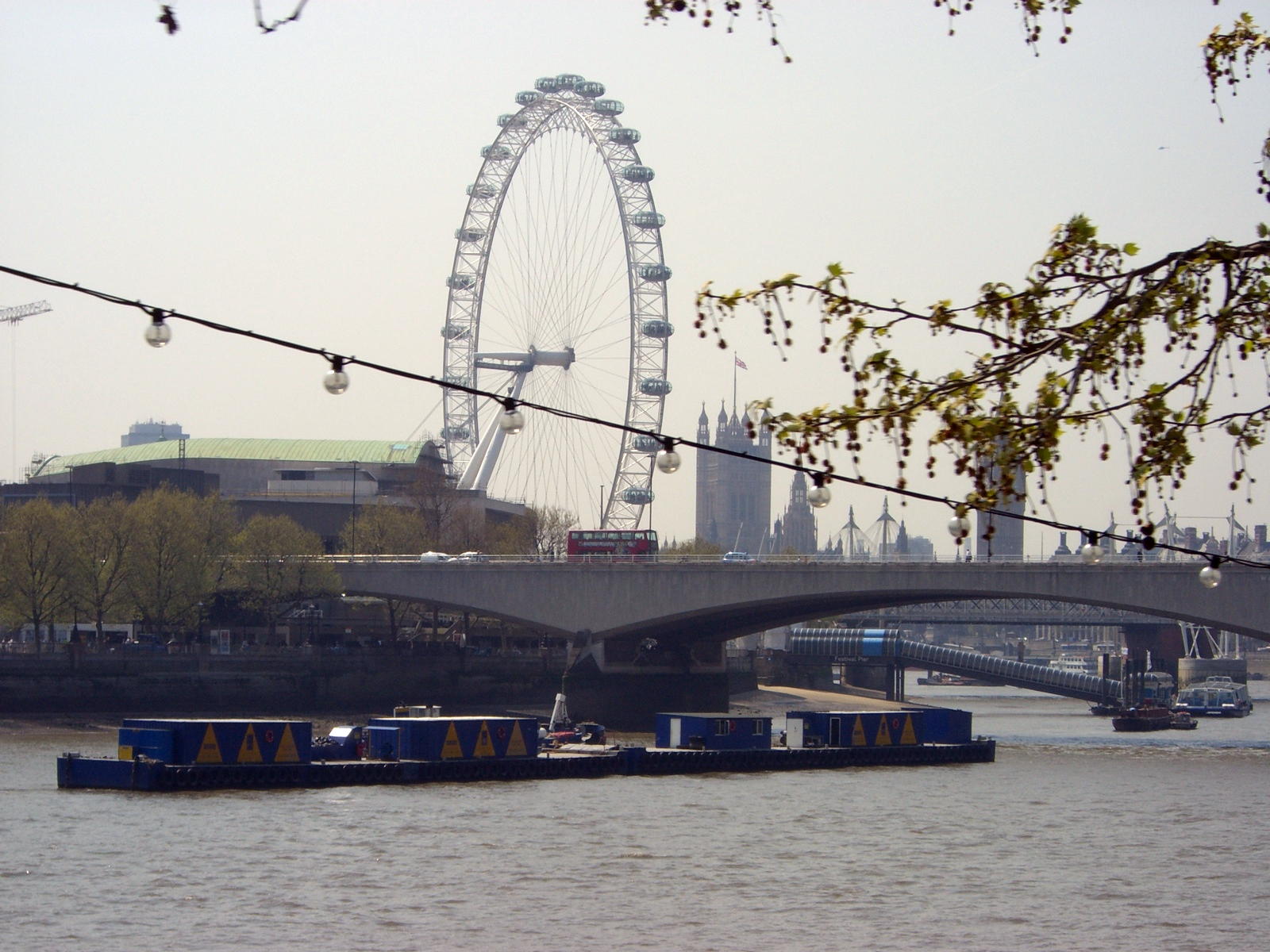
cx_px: 635
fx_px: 4182
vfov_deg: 13.0
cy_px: 476
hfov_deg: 17.3
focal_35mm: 114
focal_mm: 18.6
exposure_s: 1/320
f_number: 8.3
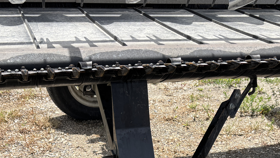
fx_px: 438
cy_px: 208
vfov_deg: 18.9
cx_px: 162
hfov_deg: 35.4
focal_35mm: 59
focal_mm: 5.96
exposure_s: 1/1344
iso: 50
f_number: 1.6
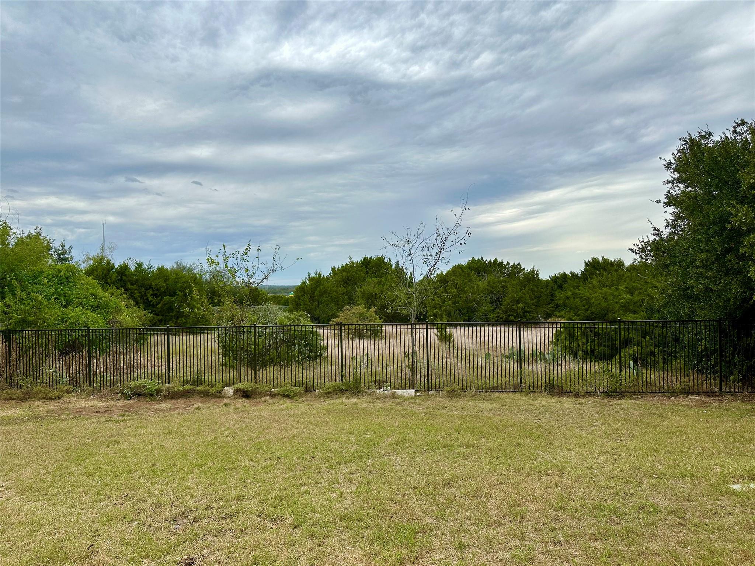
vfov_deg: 56.8
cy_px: 283
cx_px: 378
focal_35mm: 24
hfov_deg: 71.6
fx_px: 523
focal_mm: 6.86
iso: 80
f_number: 1.78
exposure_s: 1/2410
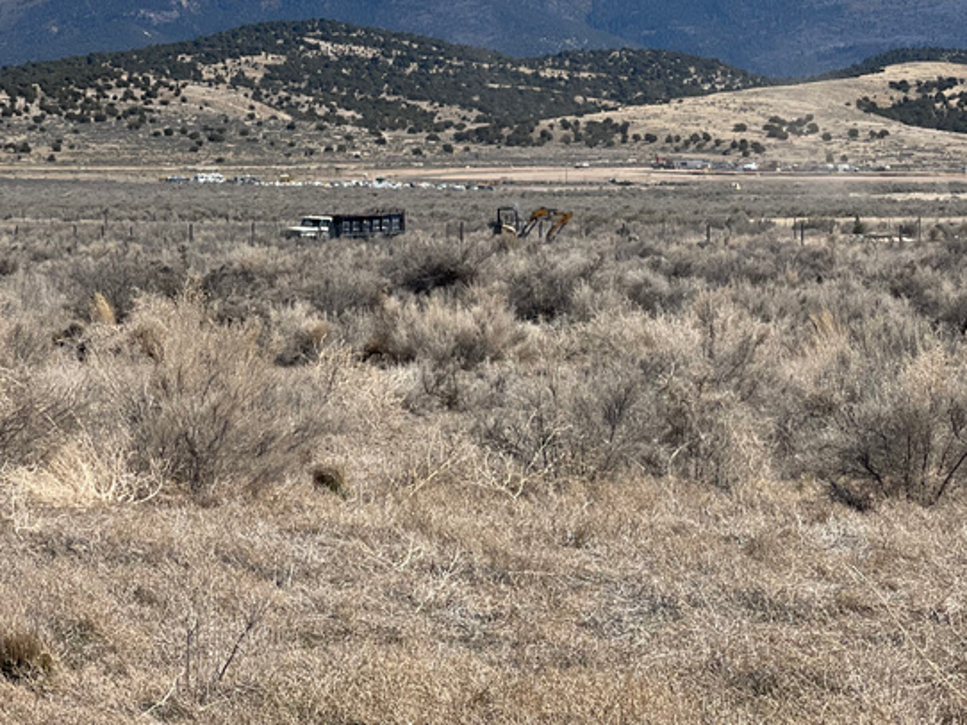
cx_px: 619
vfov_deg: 12.2
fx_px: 3379
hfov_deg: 16.3
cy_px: 395
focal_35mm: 121
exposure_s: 1/1597
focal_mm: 7.5
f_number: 2.2
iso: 32
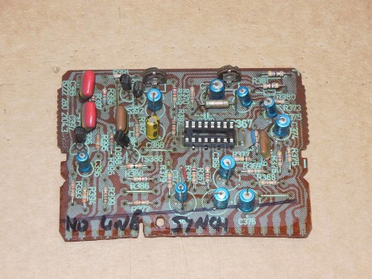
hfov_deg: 20.0
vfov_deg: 15.1
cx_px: 186
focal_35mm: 98
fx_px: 1053
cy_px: 140
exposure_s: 1/60
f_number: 4.7
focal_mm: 17.5
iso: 200
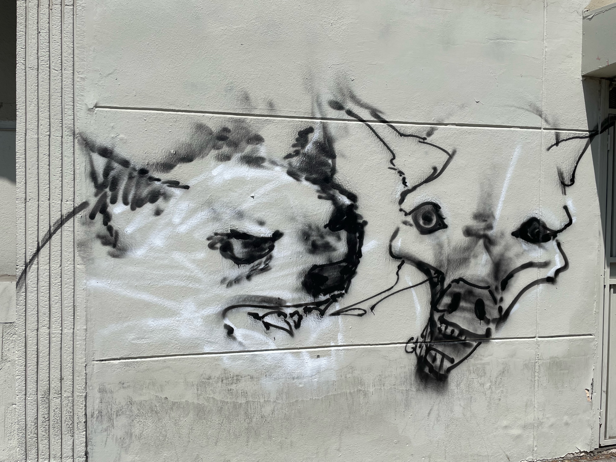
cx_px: 308
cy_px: 231
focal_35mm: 26
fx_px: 463
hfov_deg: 67.3
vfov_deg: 53.1
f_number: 1.6
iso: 32
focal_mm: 4.2
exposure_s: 1/6897
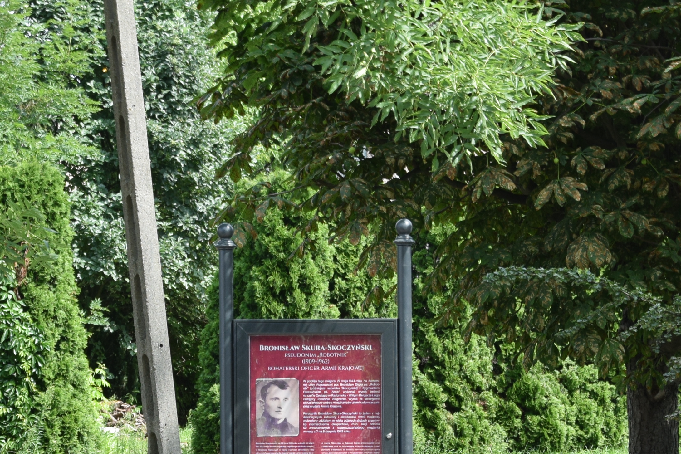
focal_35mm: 144
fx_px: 2731
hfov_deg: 14.2
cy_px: 350
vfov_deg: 9.5
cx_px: 311
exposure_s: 1/250
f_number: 8
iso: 250
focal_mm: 35
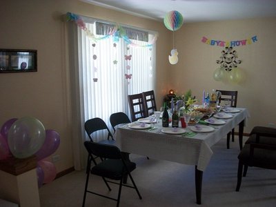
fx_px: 255
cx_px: 138
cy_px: 104
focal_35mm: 32
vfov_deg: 44.2
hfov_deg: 56.8
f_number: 2.9
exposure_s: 1/60
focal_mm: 5.7
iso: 160
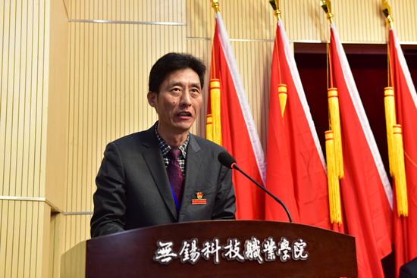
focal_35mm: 52
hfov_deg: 38.2
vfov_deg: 26.0
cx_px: 208
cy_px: 139
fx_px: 602
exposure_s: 1/40
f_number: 5
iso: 800
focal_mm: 52
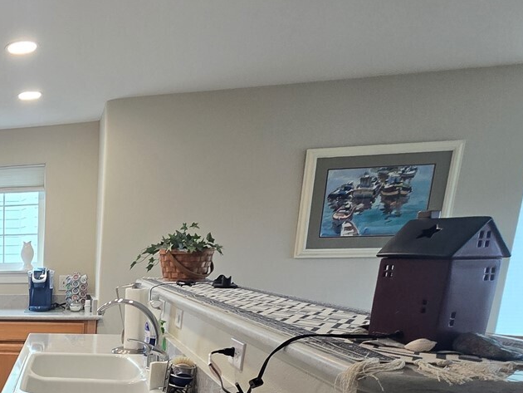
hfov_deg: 41.1
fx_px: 499
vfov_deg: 39.0
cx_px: -82
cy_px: 374
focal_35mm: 33
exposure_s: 1/60
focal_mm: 2.2
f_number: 2.2
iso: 64
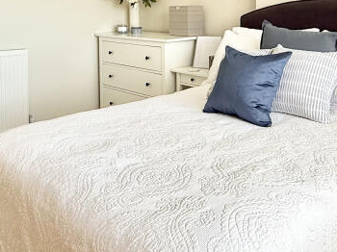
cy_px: 19
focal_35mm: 41
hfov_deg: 45.8
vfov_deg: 33.1
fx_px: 399
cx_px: 183
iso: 64
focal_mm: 2.22
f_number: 2.2
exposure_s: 1/99
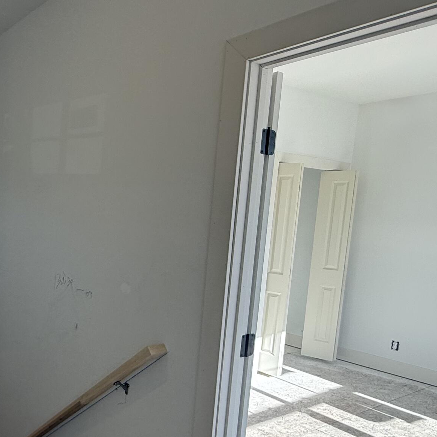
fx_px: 457
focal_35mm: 32
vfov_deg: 50.6
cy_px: 273
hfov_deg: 46.1
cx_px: 43
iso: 64
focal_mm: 2.22
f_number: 2.2
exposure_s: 1/188
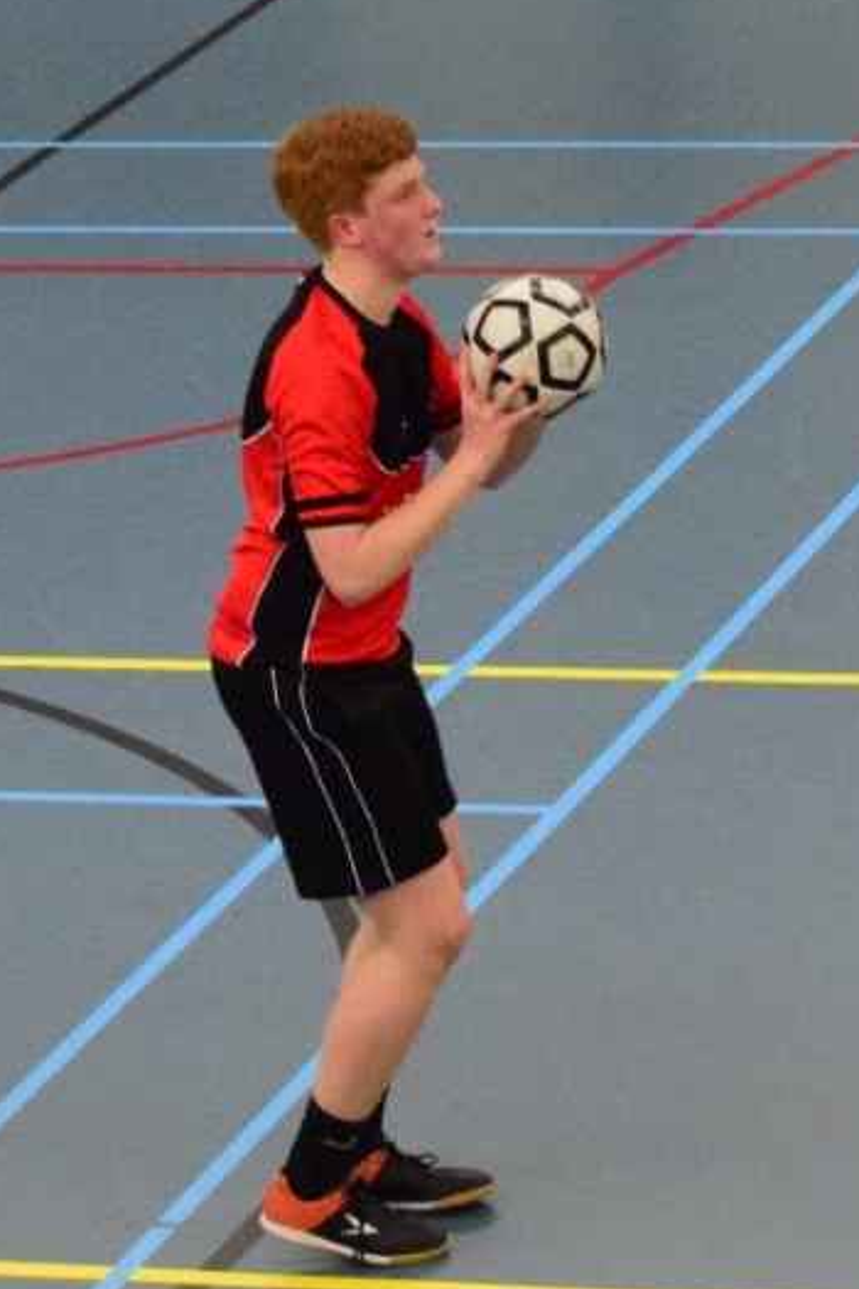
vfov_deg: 26.7
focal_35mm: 76
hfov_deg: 17.9
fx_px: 2720
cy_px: 643
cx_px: 441
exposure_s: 1/250
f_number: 6.3
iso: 5000
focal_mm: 48
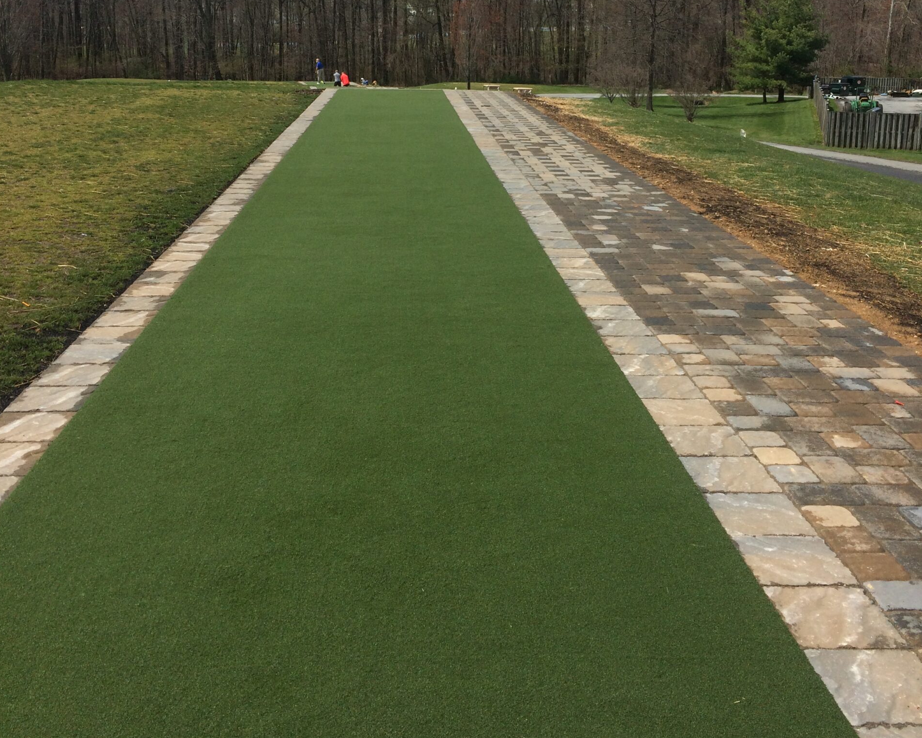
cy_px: 217
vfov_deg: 38.5
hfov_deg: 47.9
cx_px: 461
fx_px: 1037
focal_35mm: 38
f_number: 2.2
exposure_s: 1/3165
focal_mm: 4.15
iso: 32
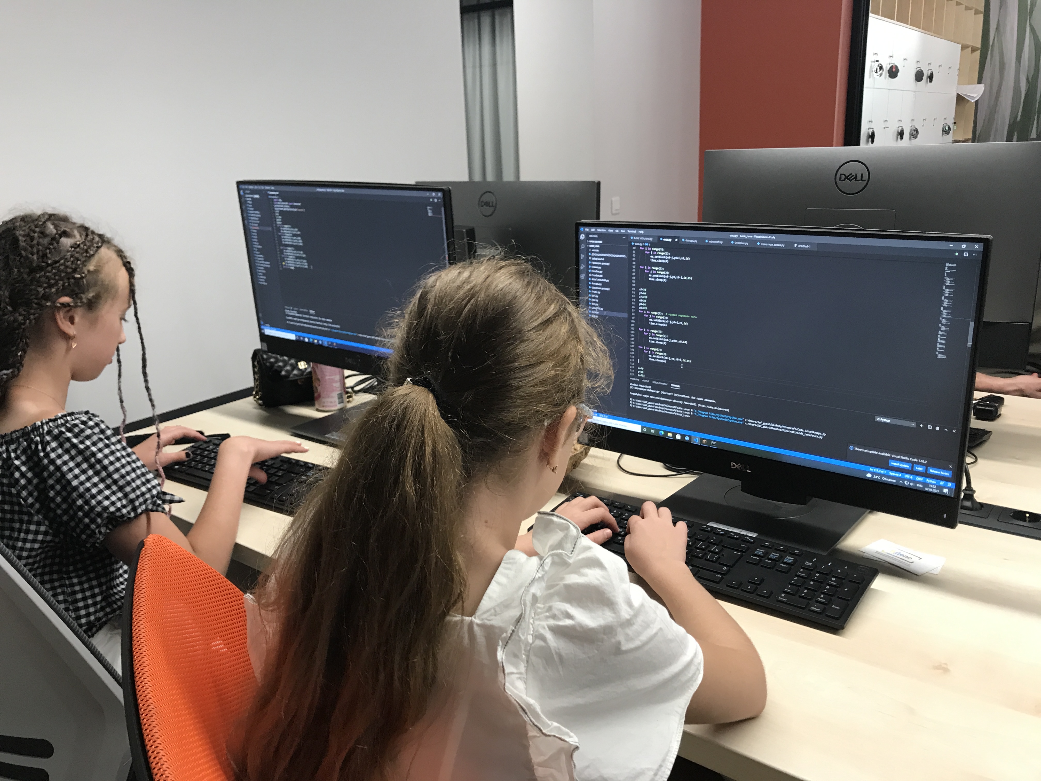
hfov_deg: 63.4
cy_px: 390
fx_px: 842
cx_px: 520
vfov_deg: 49.7
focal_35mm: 28
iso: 40
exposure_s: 1/20
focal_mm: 3.99
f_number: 1.8
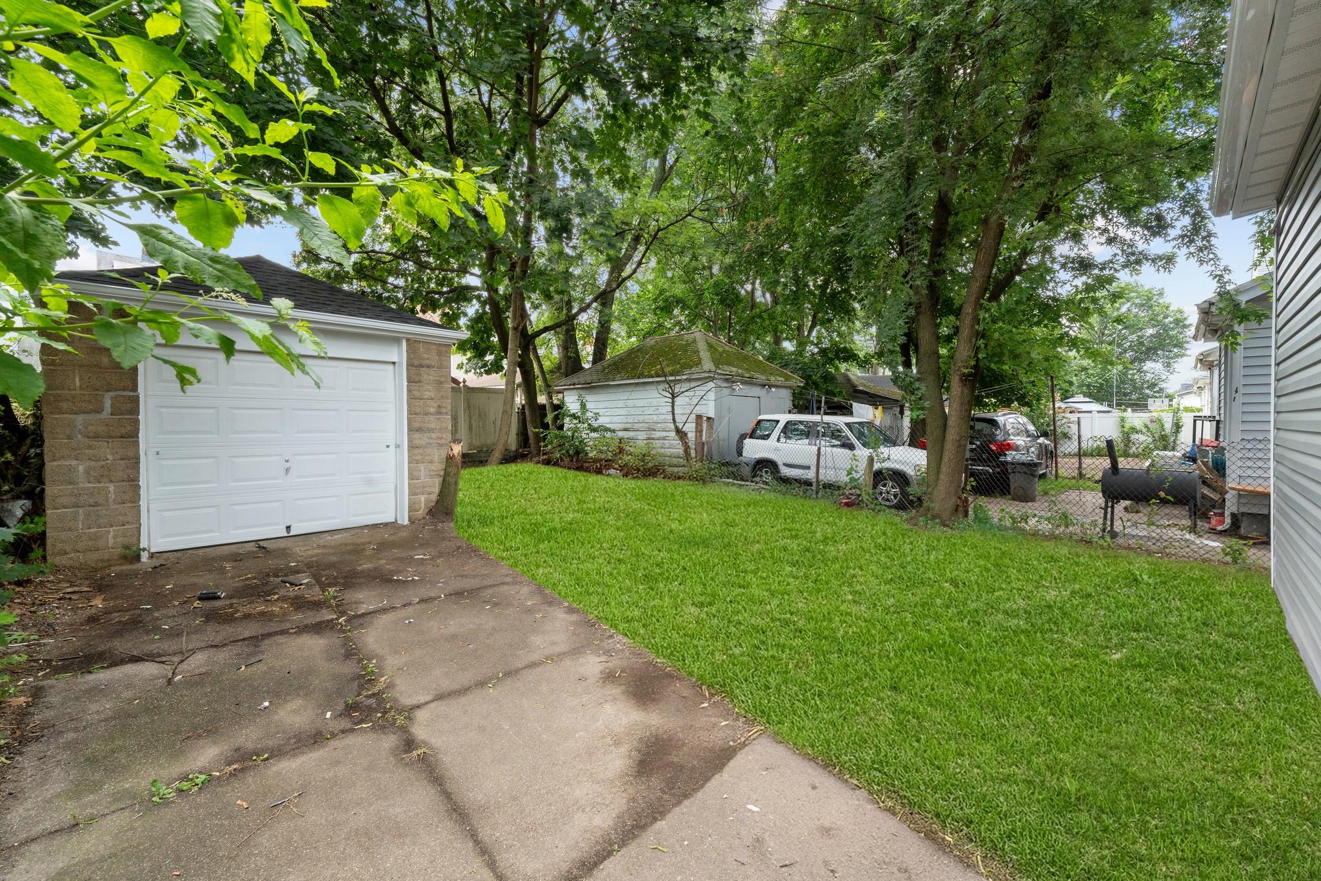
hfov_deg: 104.3
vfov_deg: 81.2
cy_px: 440
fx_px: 514
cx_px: 660
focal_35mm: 14
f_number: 10
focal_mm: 14
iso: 1250
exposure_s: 1/100
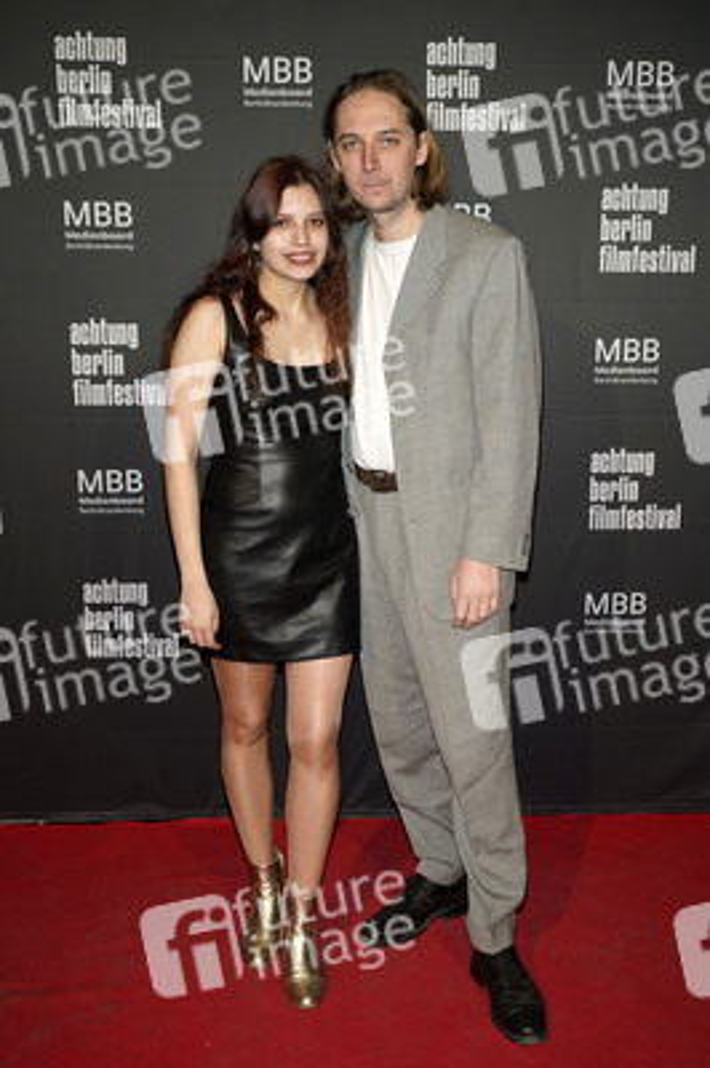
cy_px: 534
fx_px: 1156
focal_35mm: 39
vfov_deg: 49.6
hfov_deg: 34.2
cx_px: 355
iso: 320
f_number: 5.6
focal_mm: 39
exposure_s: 1/200
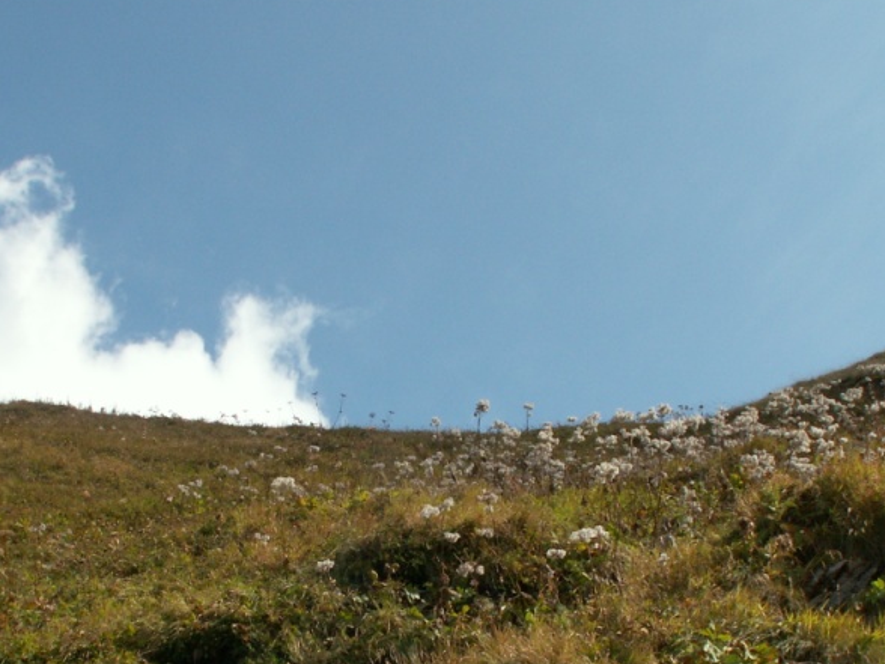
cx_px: 408
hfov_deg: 31.7
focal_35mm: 61
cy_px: 483
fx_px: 1560
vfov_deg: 23.8
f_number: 6.3
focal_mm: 5.86
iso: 50
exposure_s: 1/200
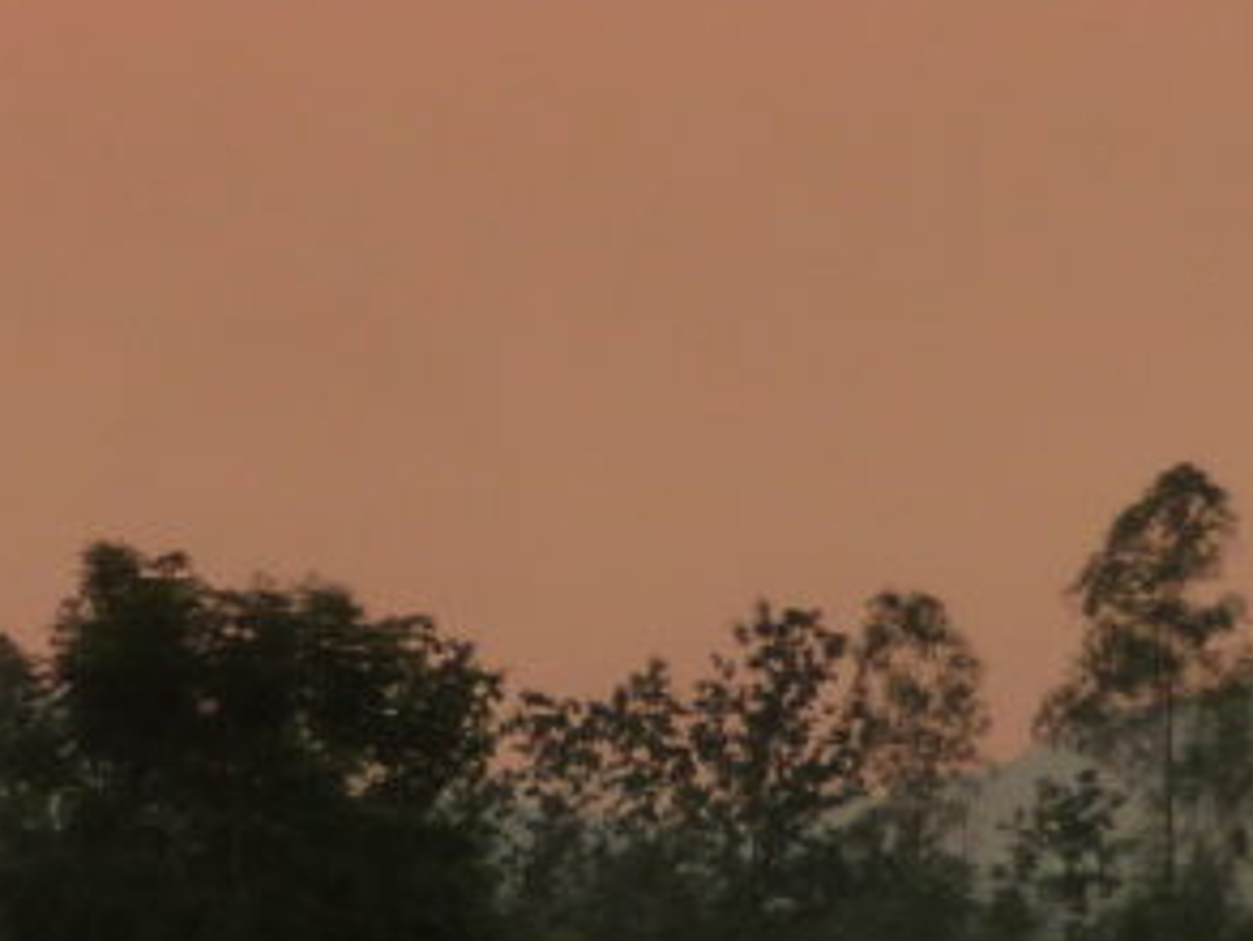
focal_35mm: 493
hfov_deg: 4.0
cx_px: -321
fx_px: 17852
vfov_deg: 3.0
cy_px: 727
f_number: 4.8
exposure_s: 1/200
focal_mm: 24.1
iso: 160
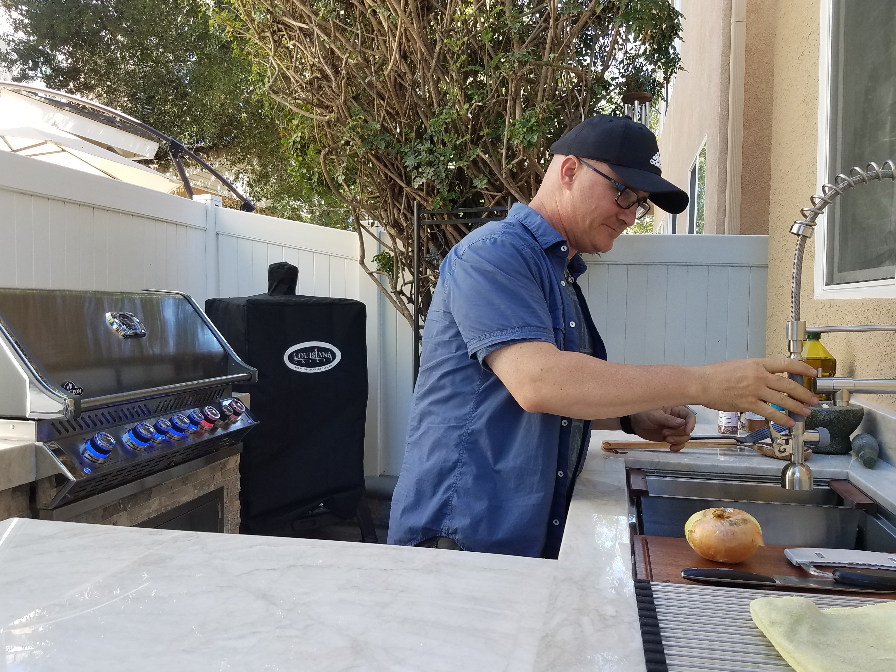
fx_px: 725
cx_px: 418
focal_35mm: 28
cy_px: 355
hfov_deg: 63.4
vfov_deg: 49.7
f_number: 1.7
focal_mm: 4.2
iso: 40
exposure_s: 1/162
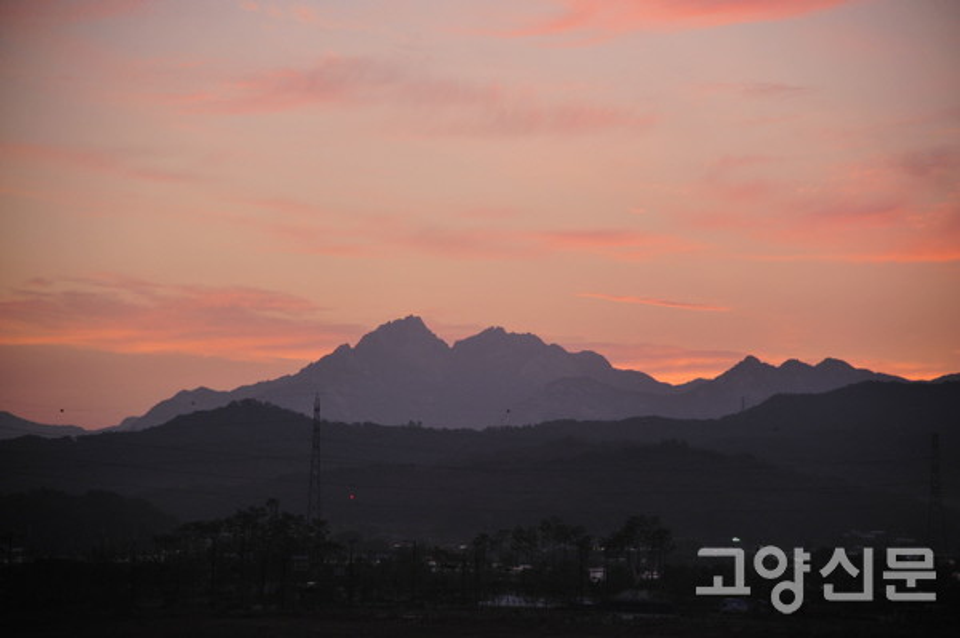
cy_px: 319
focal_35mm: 100
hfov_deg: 20.4
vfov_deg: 13.7
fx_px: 2664
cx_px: 480
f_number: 4
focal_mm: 100
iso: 1000
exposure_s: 1/200
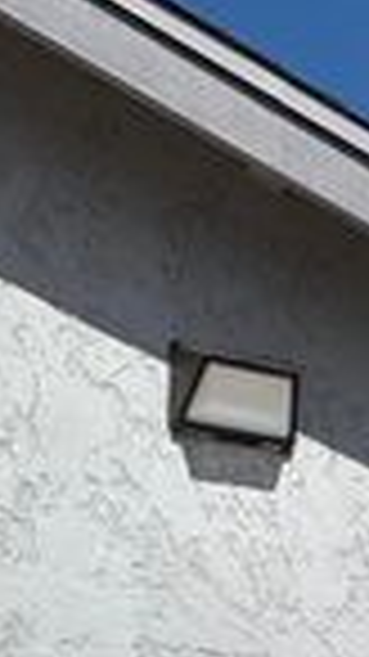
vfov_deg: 14.4
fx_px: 2246
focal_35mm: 129
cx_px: 783
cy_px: 1240
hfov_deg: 8.8
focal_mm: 4.25
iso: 25
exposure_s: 1/4902
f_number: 1.8
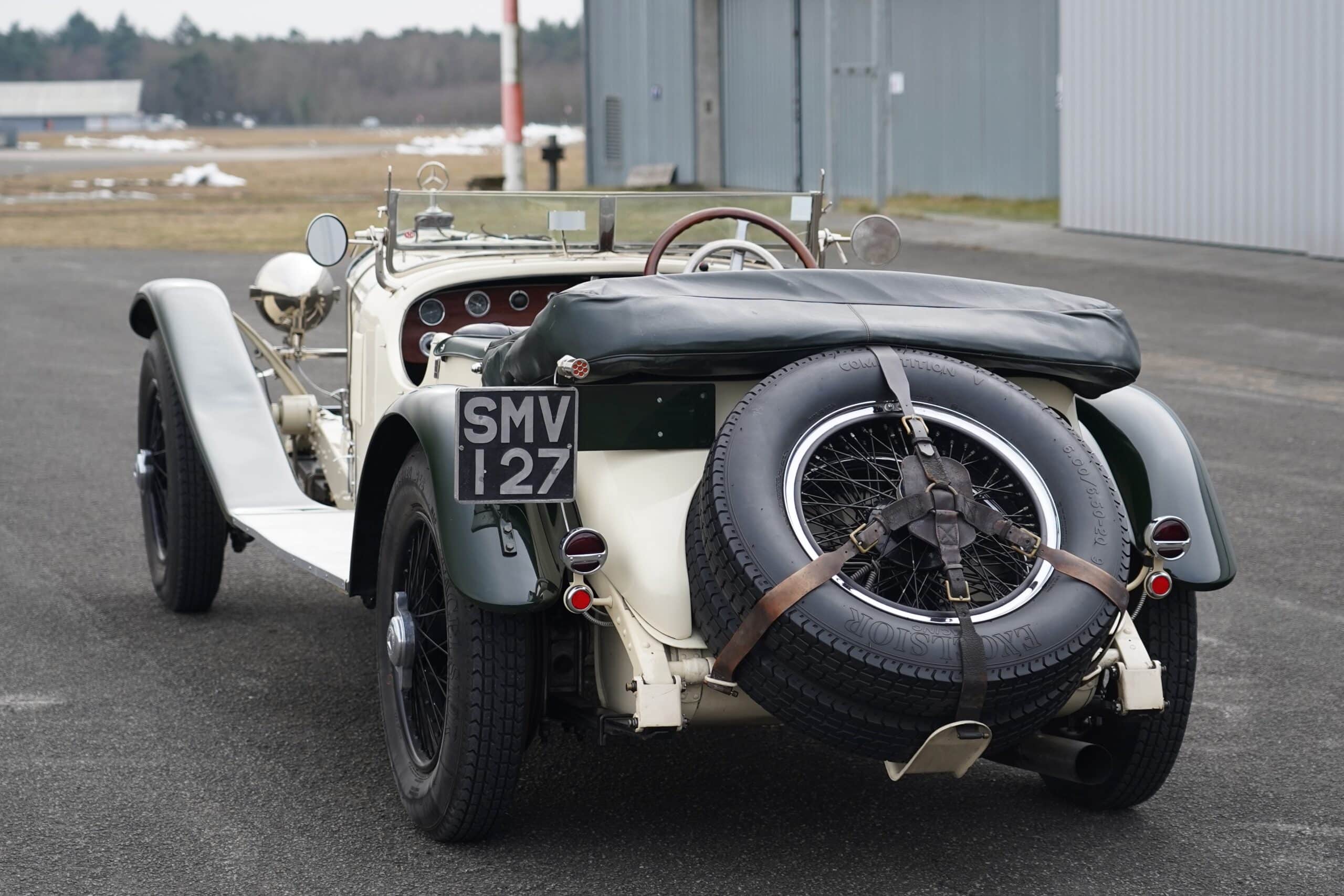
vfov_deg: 14.1
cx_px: 672
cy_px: 448
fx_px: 3621
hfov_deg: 21.0
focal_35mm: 97
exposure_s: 1/160
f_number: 4
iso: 250
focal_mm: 65
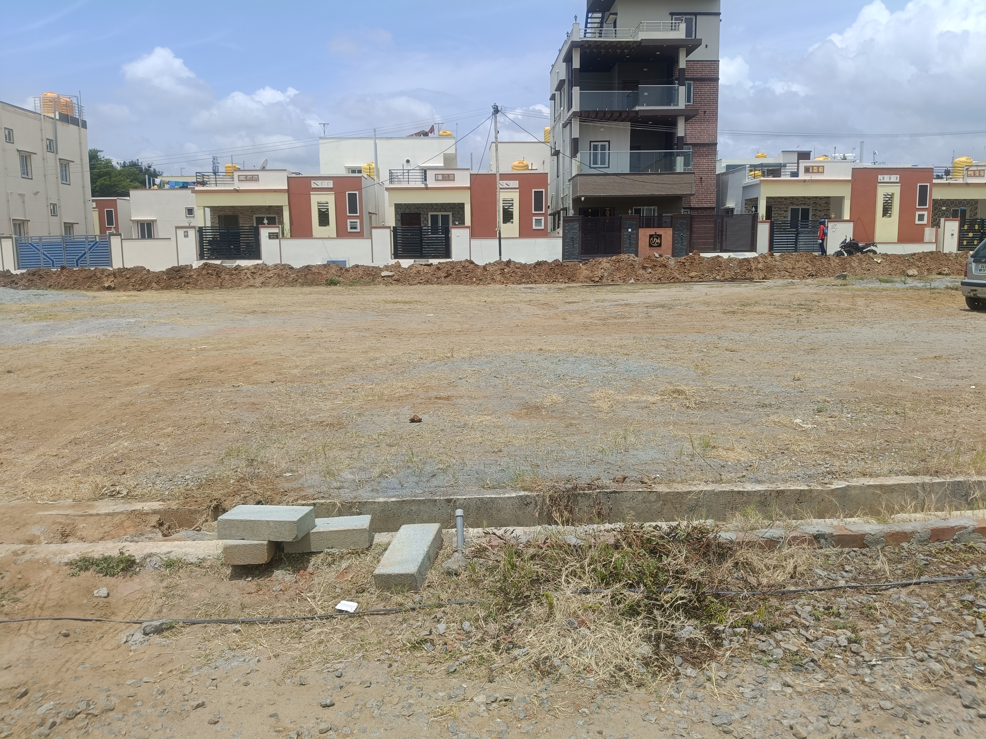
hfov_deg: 67.3
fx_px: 741
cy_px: 370
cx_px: 493
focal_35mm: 26
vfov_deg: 53.1
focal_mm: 4.84
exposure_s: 1/1408
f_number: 1.88
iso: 64
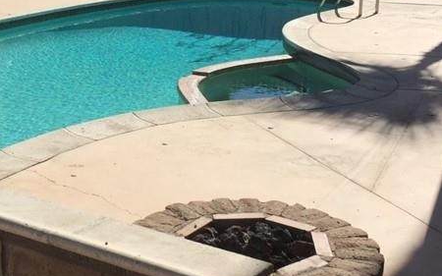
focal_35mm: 70
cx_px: 125
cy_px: 99
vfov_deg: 18.6
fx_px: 843
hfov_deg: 29.0
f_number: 2.2
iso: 32
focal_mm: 4.15
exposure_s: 1/2825
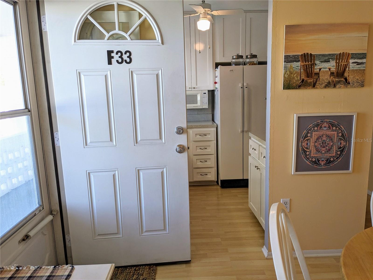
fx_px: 291
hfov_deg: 65.3
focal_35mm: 27
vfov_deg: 51.4
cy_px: 140
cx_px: 186
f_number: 1.73
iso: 64
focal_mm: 4.38
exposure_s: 1/120
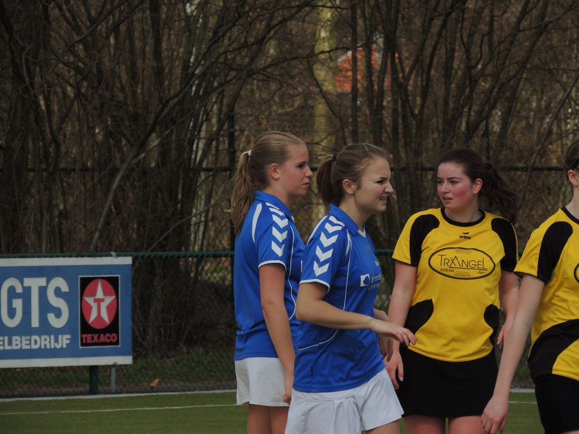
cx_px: 290
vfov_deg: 3.7
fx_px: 6691
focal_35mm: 400
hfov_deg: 5.0
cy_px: 217
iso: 100
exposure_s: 1/1000
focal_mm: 71.3
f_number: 4.8
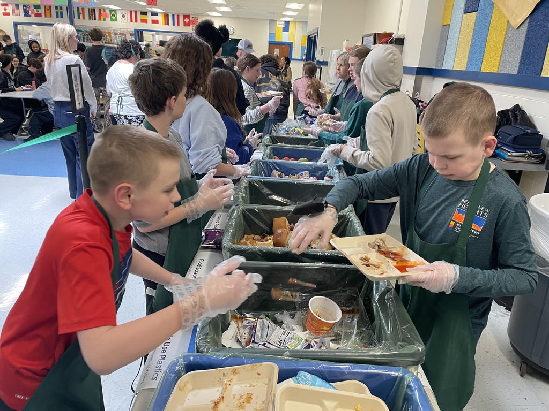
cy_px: 206
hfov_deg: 67.3
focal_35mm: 26
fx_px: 412
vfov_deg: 53.1
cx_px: 274
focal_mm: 4.2
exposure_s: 1/60
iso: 125
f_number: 1.6
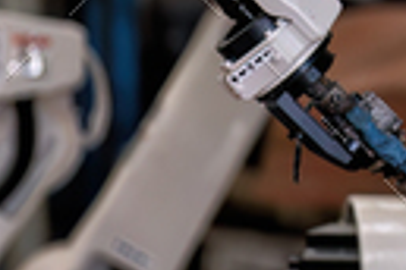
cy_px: 86
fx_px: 3879
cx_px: 601
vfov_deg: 4.0
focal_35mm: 344
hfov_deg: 5.9
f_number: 1.2
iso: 100
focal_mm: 50
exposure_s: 1/800
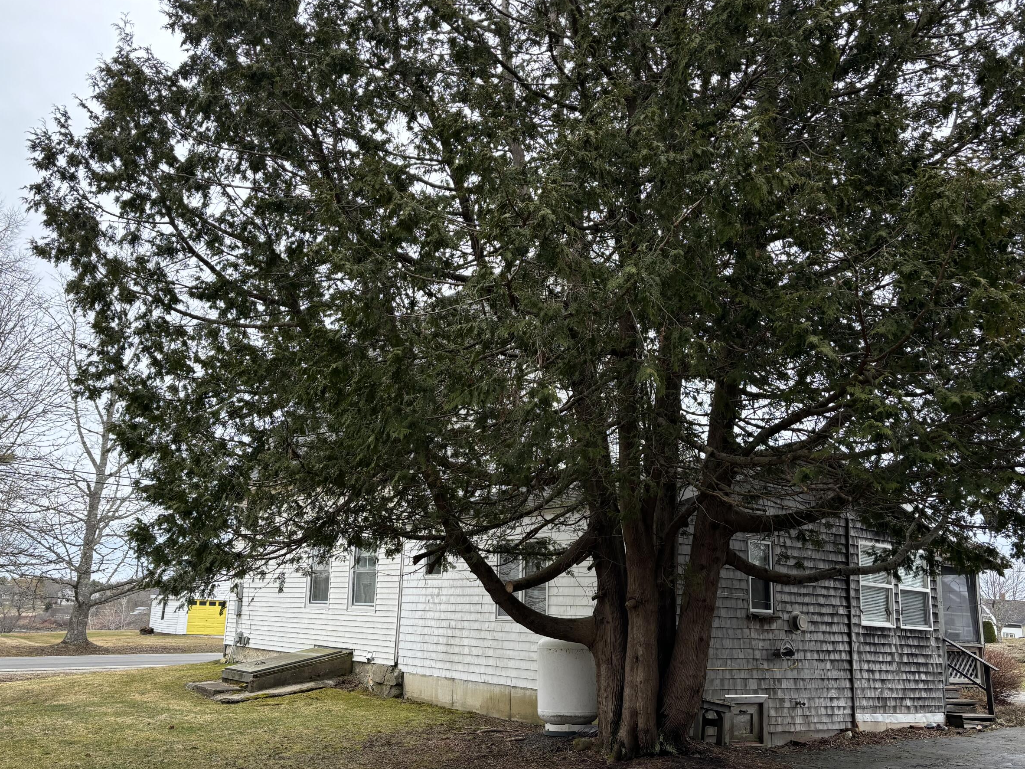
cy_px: 399
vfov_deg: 42.9
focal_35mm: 33
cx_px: 489
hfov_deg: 55.3
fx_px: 977
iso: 40
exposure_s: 1/245
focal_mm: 5.96
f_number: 1.6
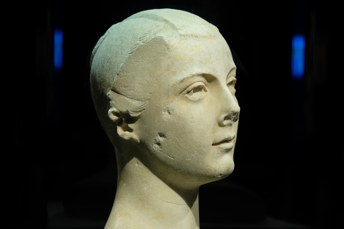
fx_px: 803
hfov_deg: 24.2
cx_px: 172
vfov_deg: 16.3
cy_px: 114
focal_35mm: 84
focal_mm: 56
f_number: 4.5
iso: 400
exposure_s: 1/20
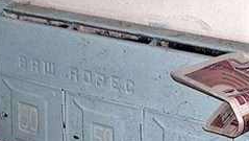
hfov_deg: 13.1
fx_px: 1084
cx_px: 131
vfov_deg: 7.3
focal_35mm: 164
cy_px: 214
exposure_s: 1/60.1
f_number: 3.4
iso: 168
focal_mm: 9.1
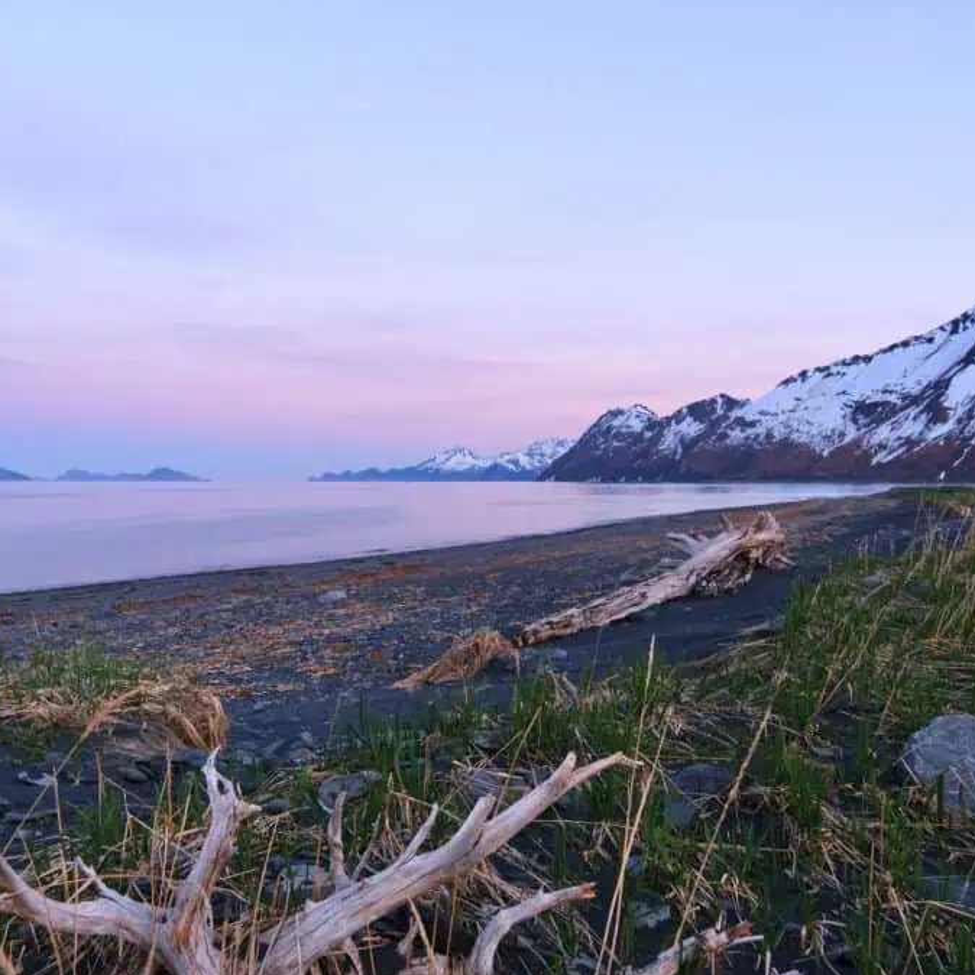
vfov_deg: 52.5
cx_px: 451
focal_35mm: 31
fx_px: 988
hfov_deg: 52.5
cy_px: 490
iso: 640
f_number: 4
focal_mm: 16
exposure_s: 1/60
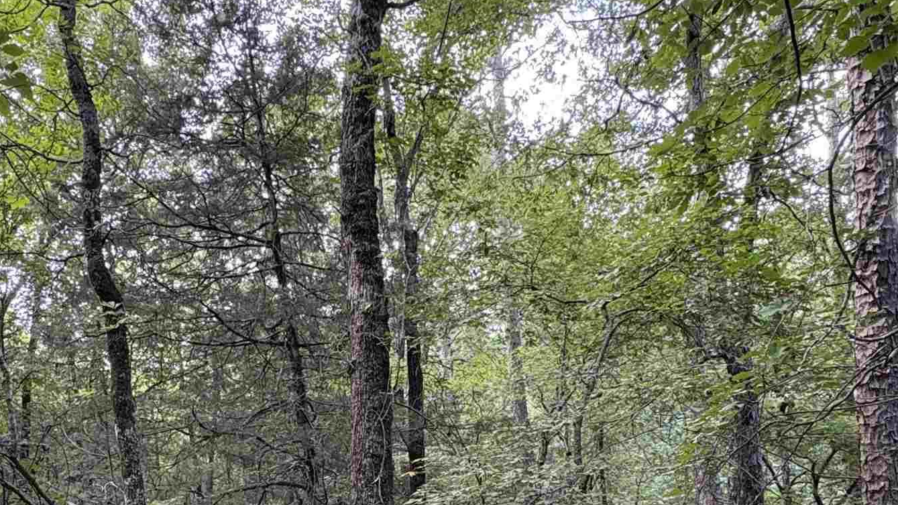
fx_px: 833
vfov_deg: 30.5
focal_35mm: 35
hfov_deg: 56.4
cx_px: 384
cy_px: 540
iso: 200
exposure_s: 1/68
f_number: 2.2
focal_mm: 2.22
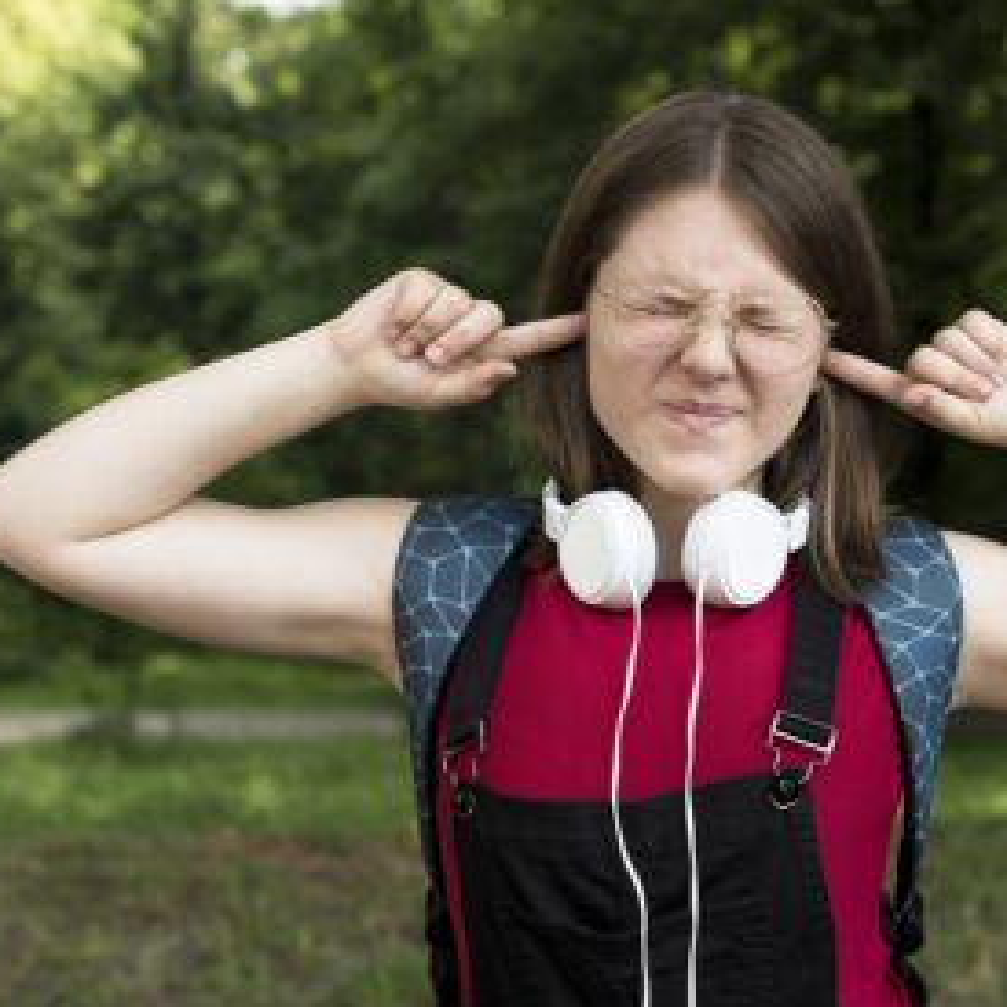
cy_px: 505
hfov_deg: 26.2
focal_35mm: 65
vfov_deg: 26.5
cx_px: 721
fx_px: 2139
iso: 100
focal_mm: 50
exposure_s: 1/200
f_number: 4
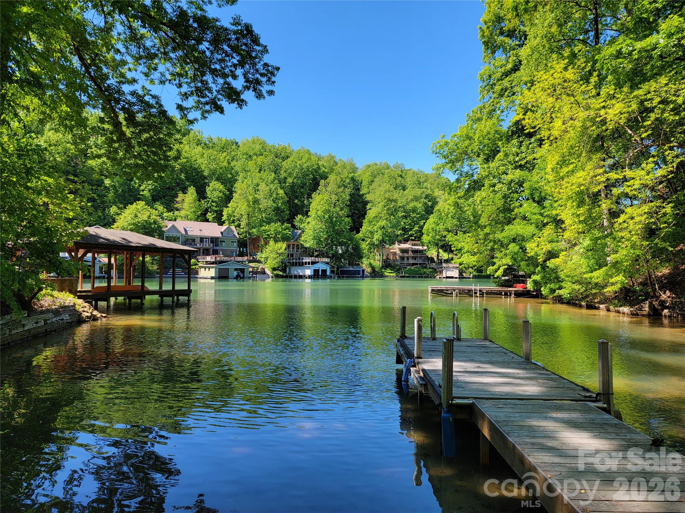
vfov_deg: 56.8
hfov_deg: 71.6
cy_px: 256
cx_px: 342
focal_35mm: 24
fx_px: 475
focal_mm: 6.7
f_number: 1.8
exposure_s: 1/325
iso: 16
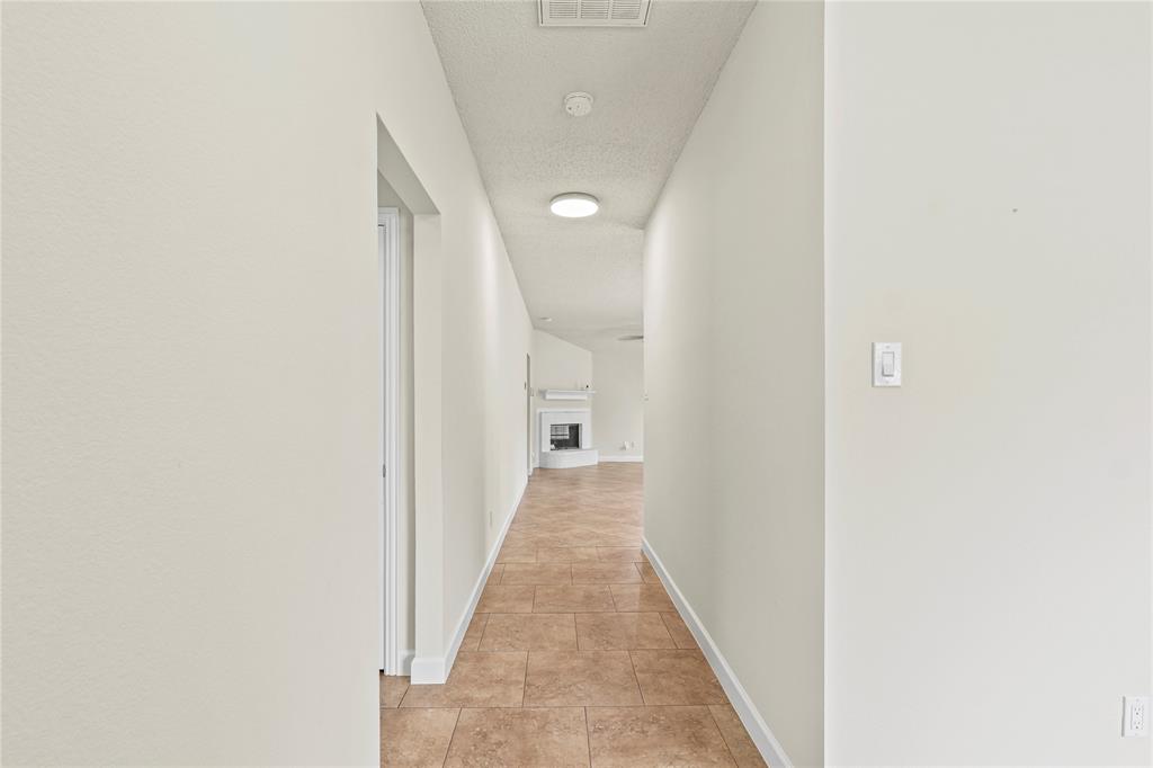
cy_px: 384
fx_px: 528
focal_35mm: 16
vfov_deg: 72.0
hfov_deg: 95.0
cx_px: 576
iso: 125
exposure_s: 1/2
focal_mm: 11
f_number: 8
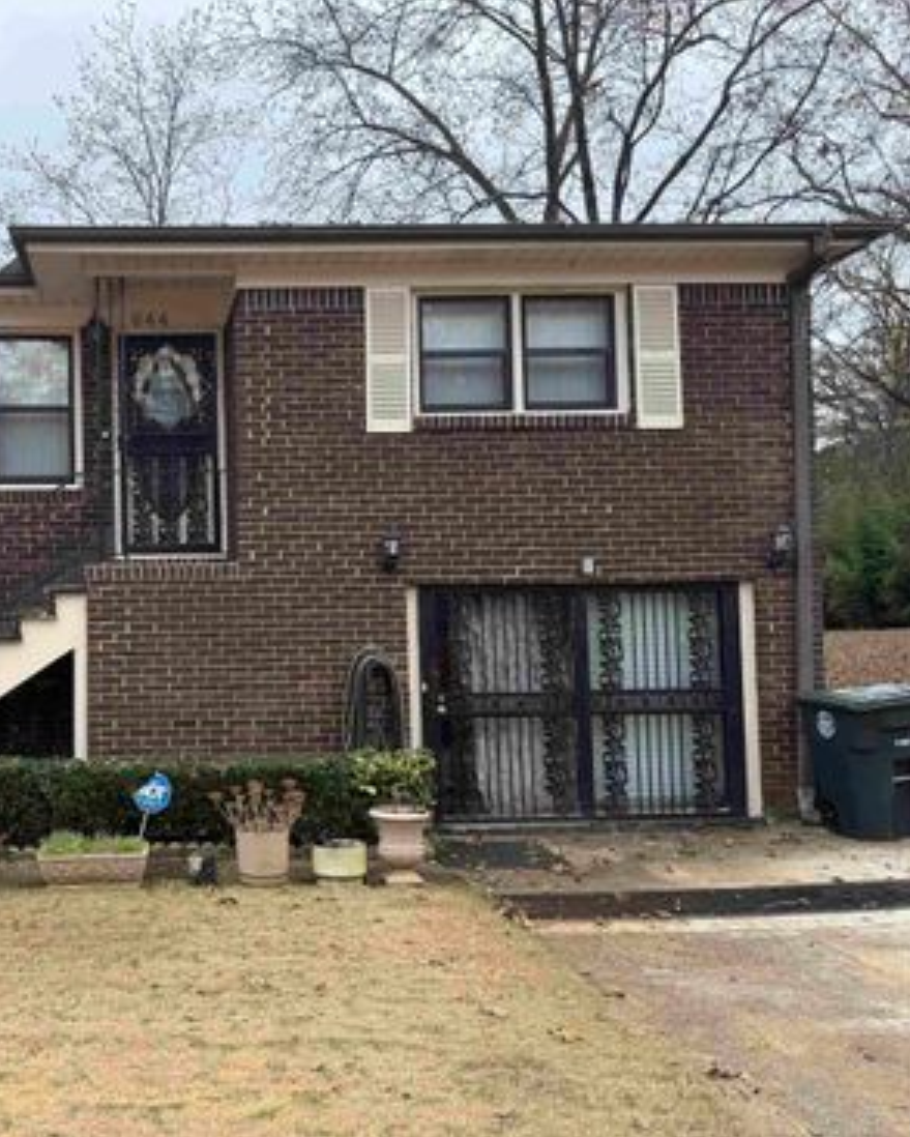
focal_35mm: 32
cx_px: 199
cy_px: 558
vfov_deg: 55.6
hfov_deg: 43.9
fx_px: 1077
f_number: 1.78
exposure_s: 1/228
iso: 100
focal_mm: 6.76
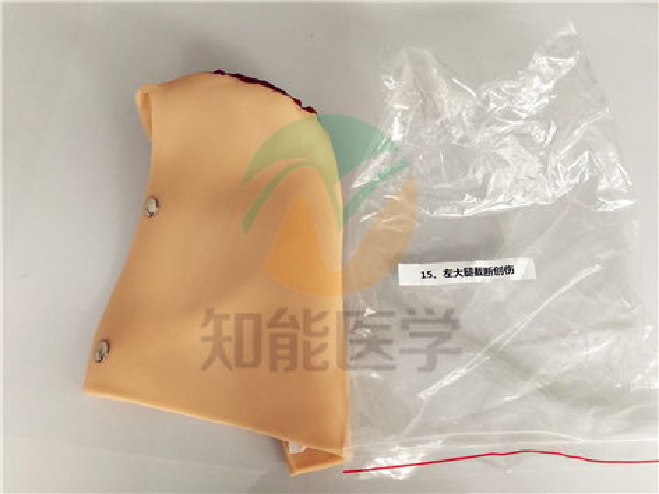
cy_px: 247
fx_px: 552
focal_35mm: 29
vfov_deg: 48.2
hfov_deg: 61.7
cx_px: 330
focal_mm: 4.15
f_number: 2.2
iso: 40
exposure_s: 1/33
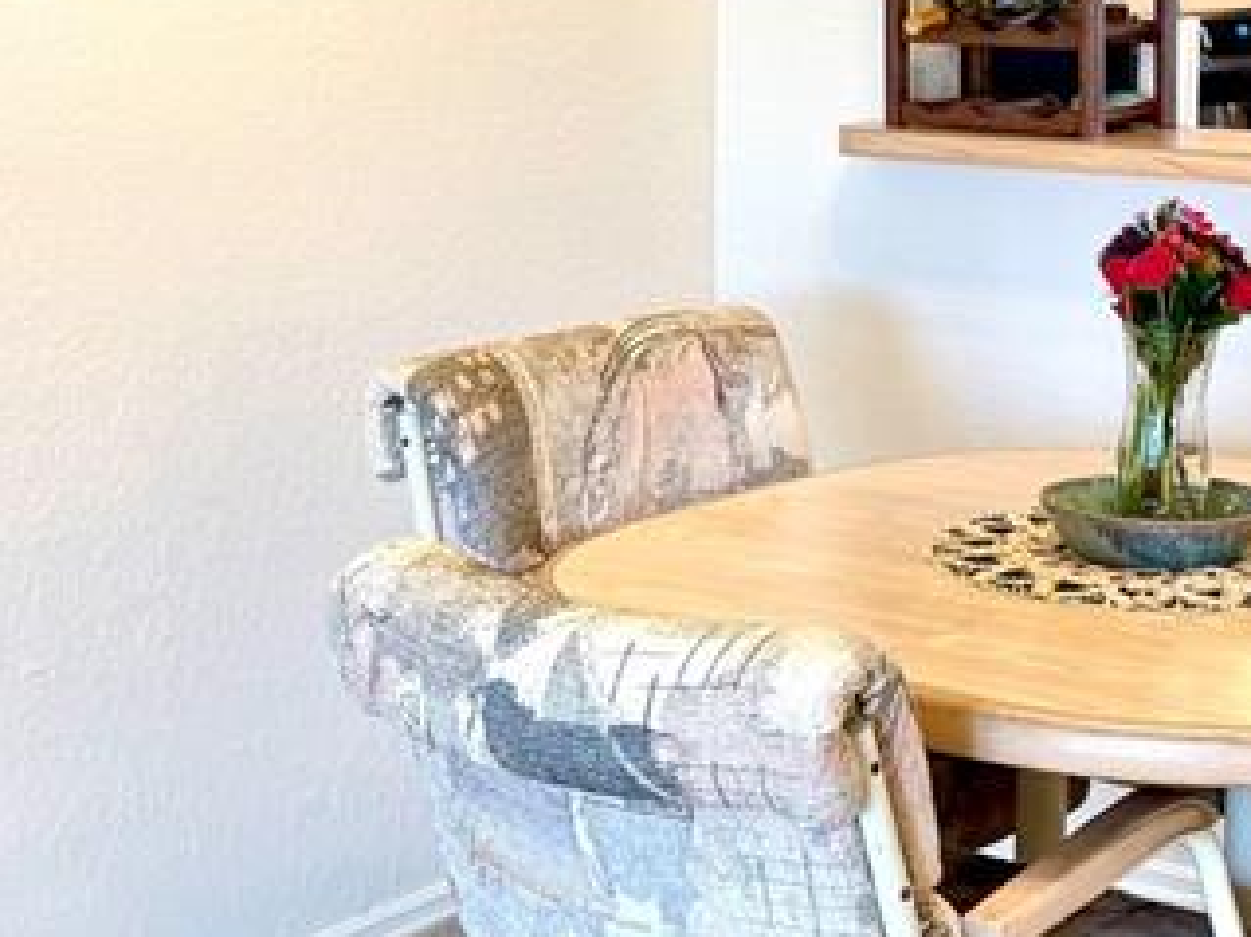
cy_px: 133
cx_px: 1184
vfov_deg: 18.9
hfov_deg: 24.4
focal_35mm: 77
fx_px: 2782
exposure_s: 1/122
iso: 200
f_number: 1.78
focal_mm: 6.76
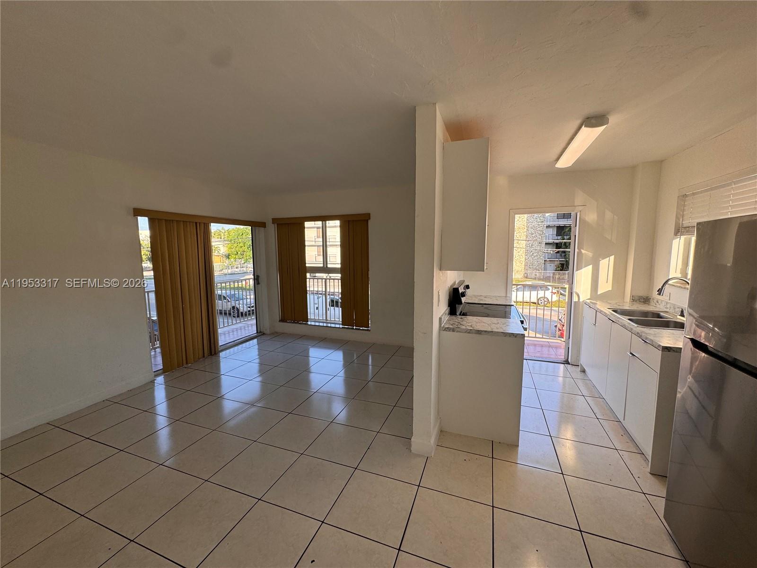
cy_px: 284
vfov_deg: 85.7
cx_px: 378
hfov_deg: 102.1
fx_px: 306
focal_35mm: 14
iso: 40
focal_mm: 2.22
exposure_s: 1/142
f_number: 2.2
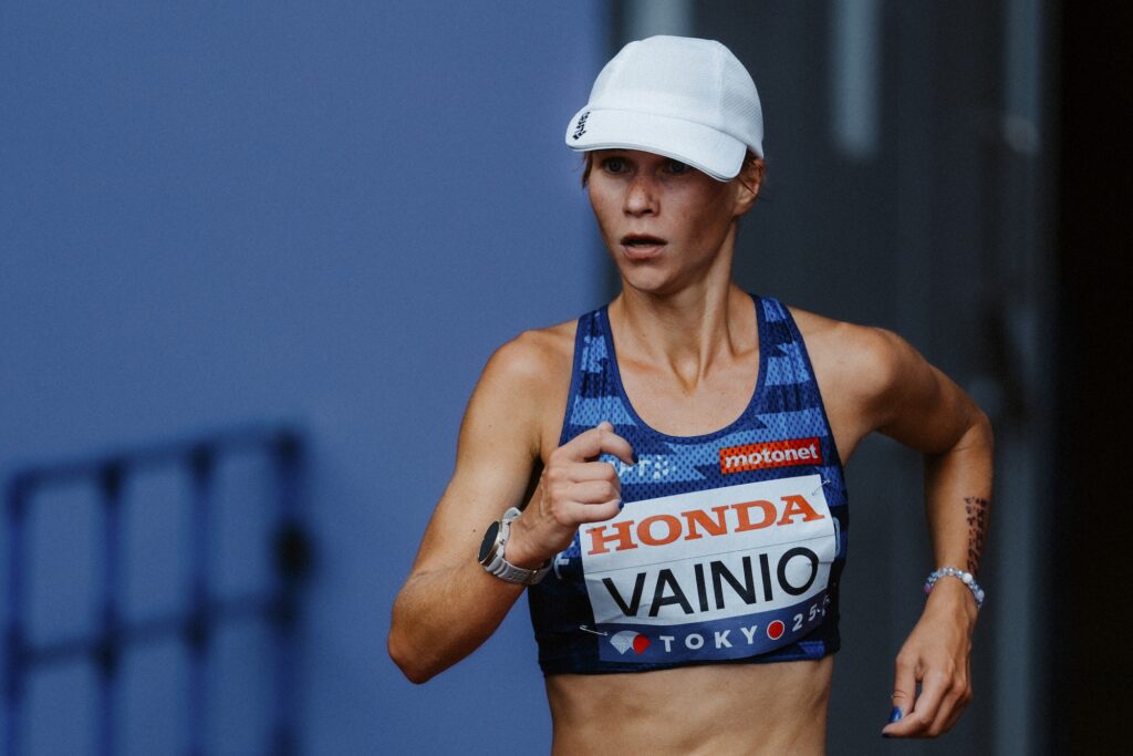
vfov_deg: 4.6
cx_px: 566
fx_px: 9442
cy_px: 378
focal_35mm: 300
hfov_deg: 6.9
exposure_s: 1/2000
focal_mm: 300
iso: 500
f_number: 2.8
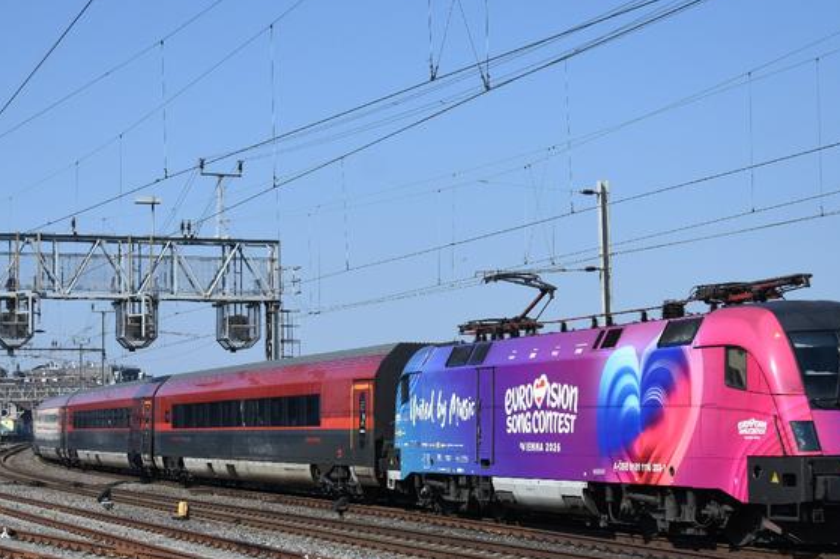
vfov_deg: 18.6
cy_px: 352
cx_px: 452
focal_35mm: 73
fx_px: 1702
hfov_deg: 27.7
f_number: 5.6
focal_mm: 34
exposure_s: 1/1250
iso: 200
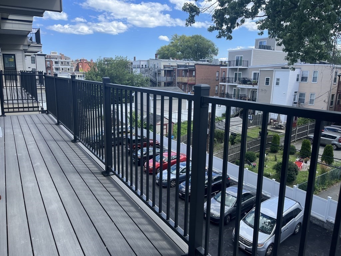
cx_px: 170
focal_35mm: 26
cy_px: 128
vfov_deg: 53.1
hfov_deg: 67.3
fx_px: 256
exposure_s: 1/1028
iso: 50
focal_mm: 5.1
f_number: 1.6
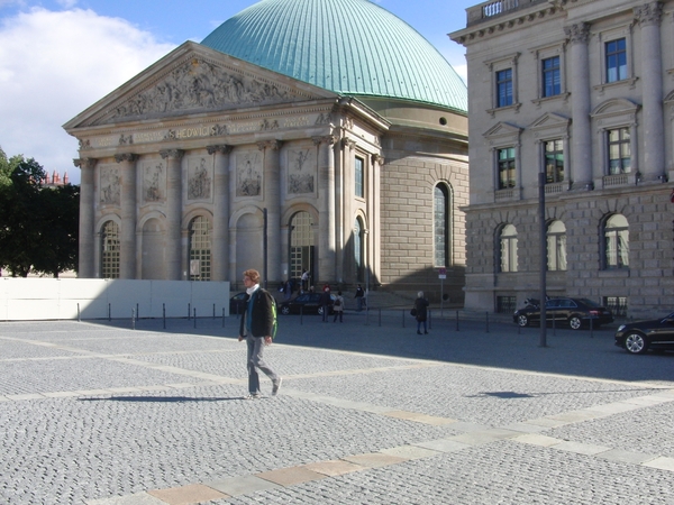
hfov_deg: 50.1
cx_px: 337
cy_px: 252
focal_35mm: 37
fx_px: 720
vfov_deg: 38.7
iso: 100
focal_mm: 6.42
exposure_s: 1/160
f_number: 8.5
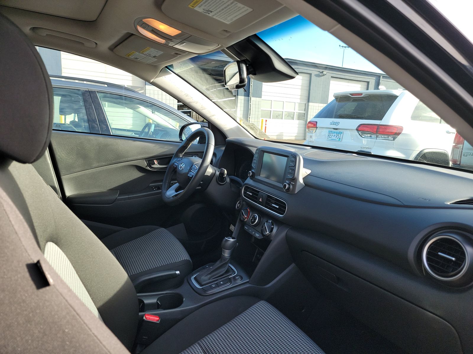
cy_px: 177
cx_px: 236
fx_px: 328
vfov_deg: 56.8
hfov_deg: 71.6
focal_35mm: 24
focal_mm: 6.7
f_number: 1.8
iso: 53
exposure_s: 1/119
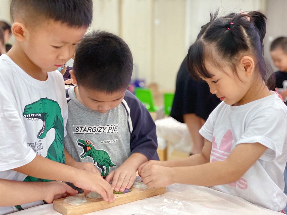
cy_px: 108
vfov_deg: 28.0
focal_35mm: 52
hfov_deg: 36.8
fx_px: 431
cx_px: 144
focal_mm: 6
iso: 200
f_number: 2
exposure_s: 1/33
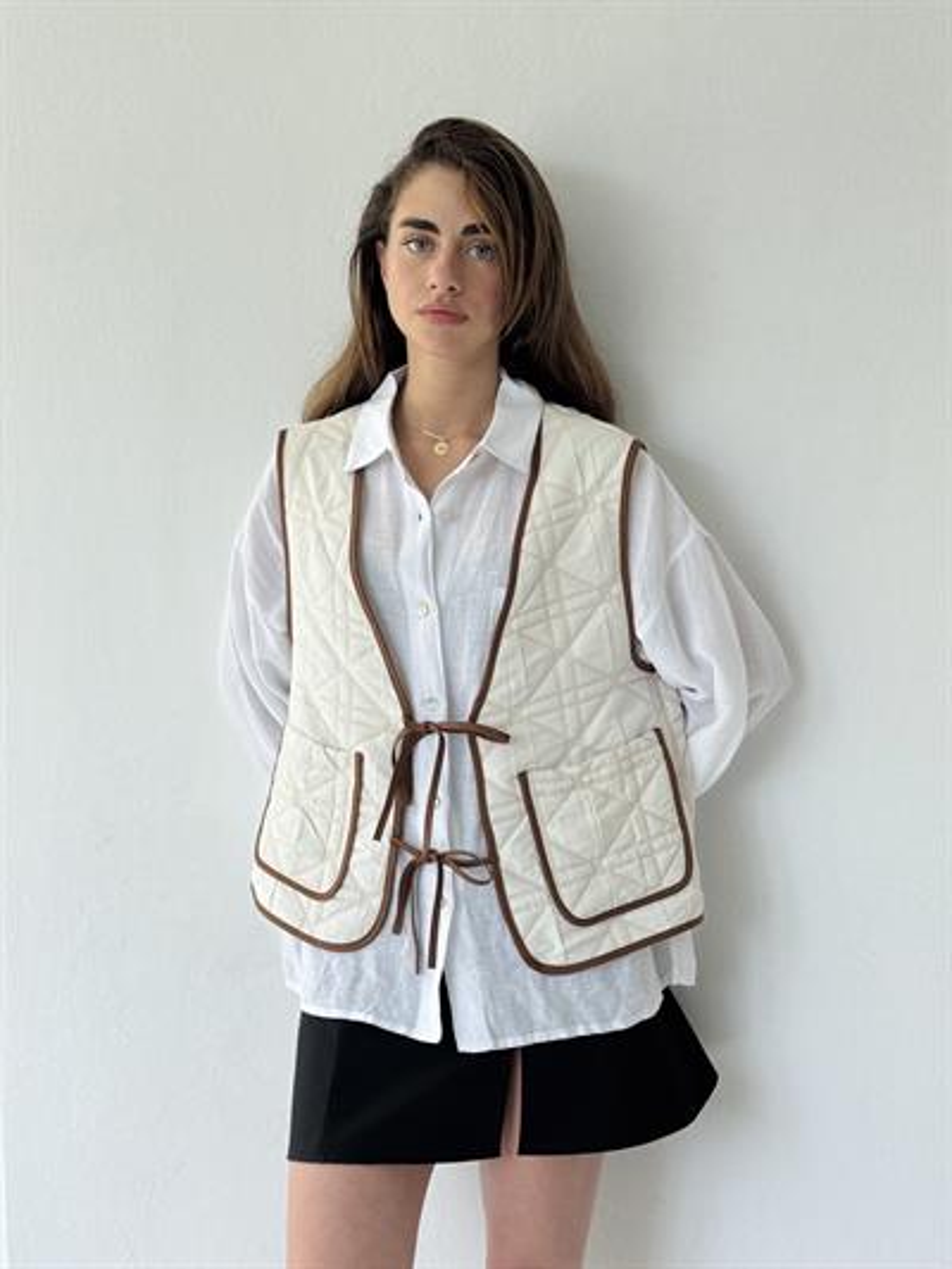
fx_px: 1759
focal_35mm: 48
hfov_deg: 30.3
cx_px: 476
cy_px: 634
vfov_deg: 39.6
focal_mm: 6.76
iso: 64
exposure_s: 1/326
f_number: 1.78
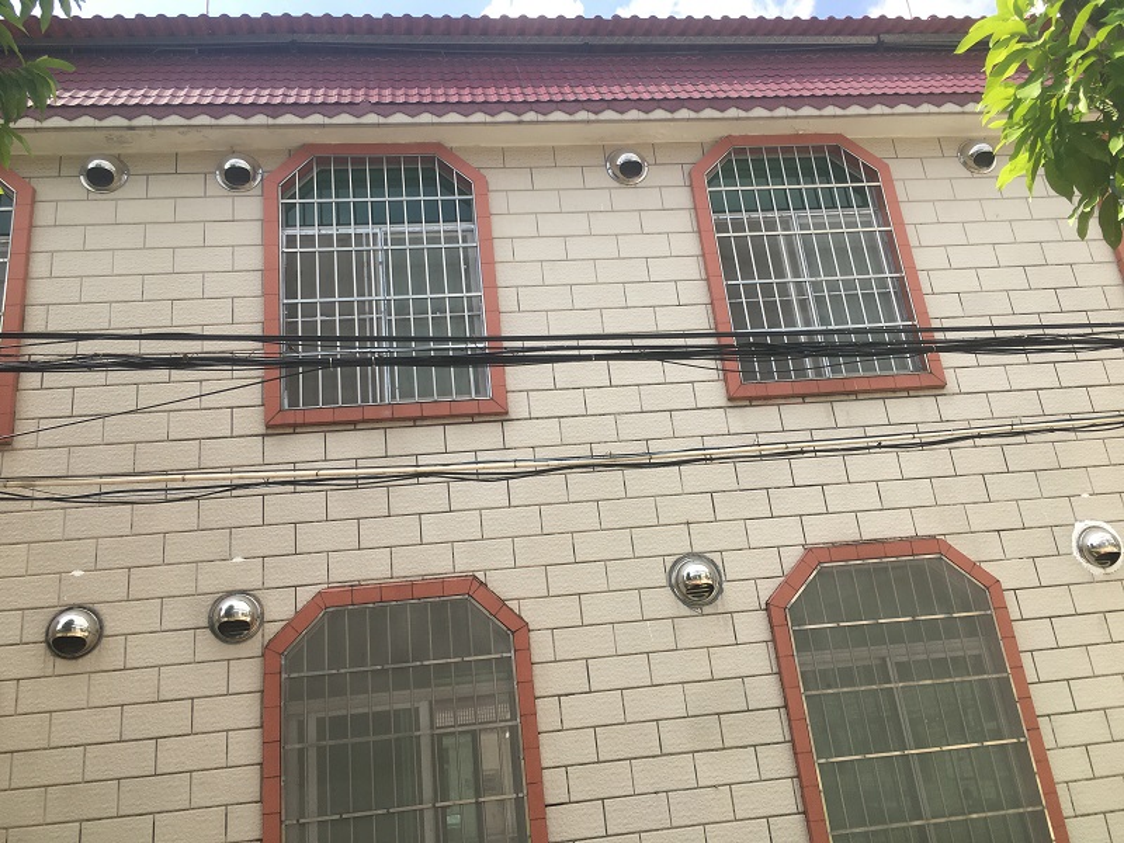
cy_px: 422
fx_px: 942
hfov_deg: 61.7
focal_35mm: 29
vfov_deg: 48.2
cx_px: 562
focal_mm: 4.15
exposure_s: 1/754
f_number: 2.2
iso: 25
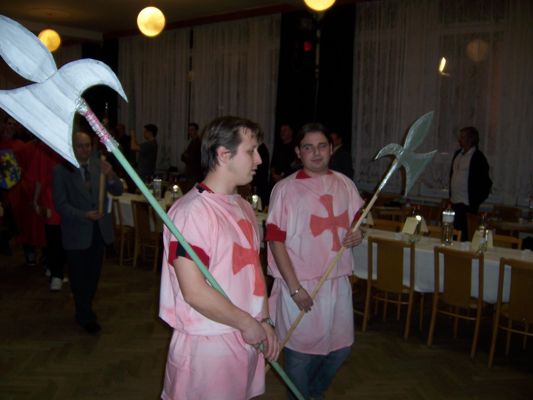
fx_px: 554
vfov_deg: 39.7
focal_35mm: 36
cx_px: 266
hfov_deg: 51.4
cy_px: 200
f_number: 2.8
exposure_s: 1/60
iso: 80
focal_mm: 6.2
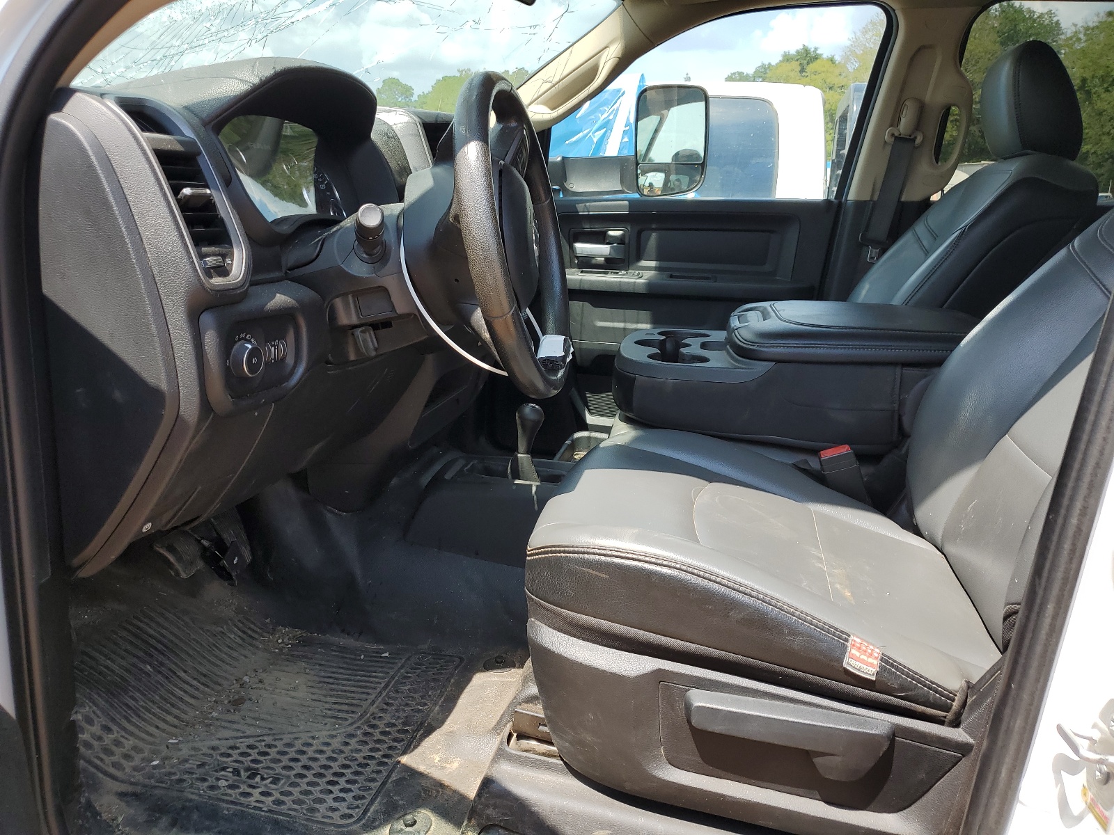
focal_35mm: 26
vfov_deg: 53.1
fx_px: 837
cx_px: 557
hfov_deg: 67.3
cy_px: 418
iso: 50
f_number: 1.5
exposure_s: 1/1000
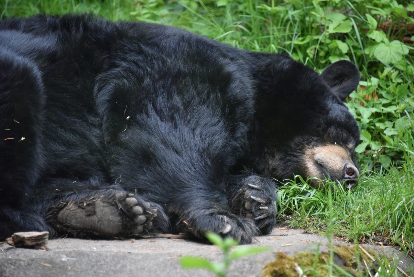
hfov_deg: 6.9
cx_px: 207
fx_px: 3451
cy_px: 138
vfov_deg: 4.6
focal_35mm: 300
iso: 4000
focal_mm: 300
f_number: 5.6
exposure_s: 1/640
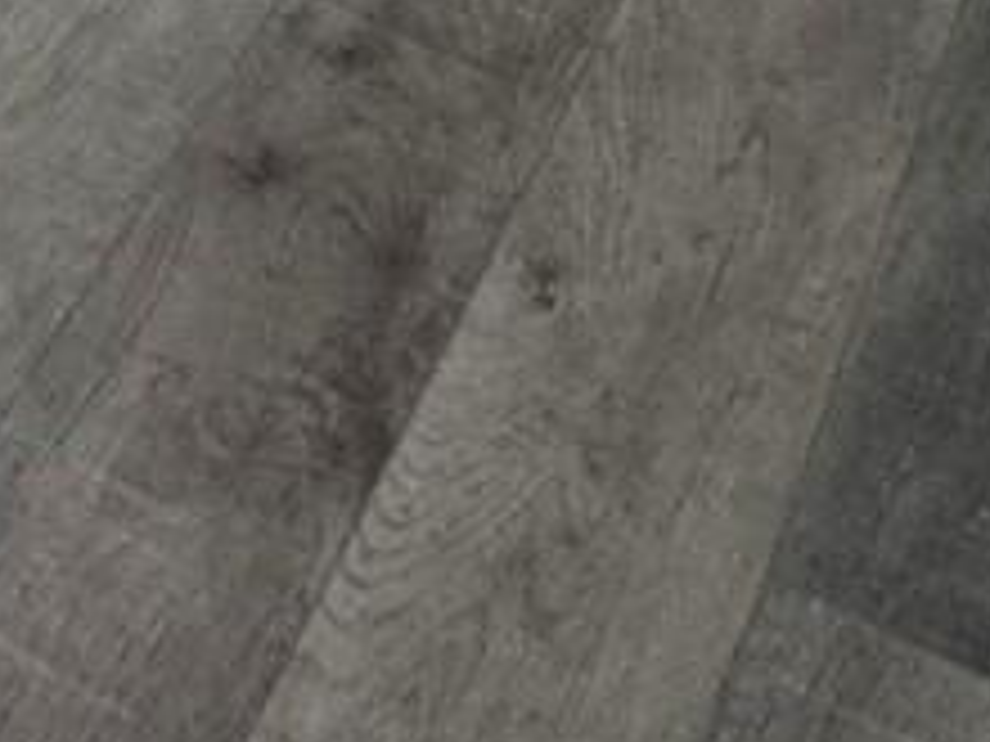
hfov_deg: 17.6
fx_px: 2917
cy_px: -1641
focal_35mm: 102
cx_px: -418
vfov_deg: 9.9
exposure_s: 1/99
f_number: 2.2
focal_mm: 2.22
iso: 160
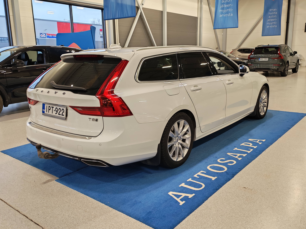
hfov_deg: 56.8
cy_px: 114
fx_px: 283
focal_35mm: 32
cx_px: 153
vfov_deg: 44.2
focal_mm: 6.12
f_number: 1.9
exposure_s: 1/100
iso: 244
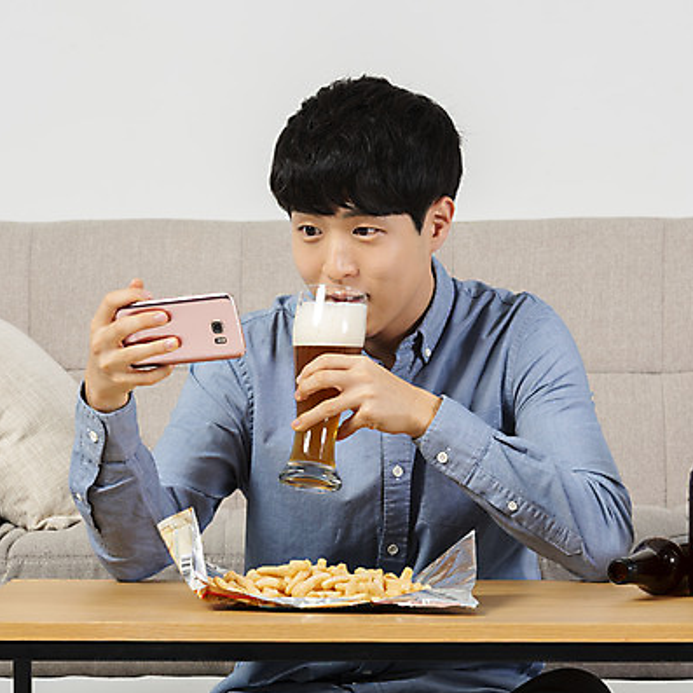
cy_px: 347
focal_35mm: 154
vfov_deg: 11.3
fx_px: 3488
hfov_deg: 11.3
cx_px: 296
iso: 100
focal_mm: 120
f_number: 11
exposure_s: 1/125
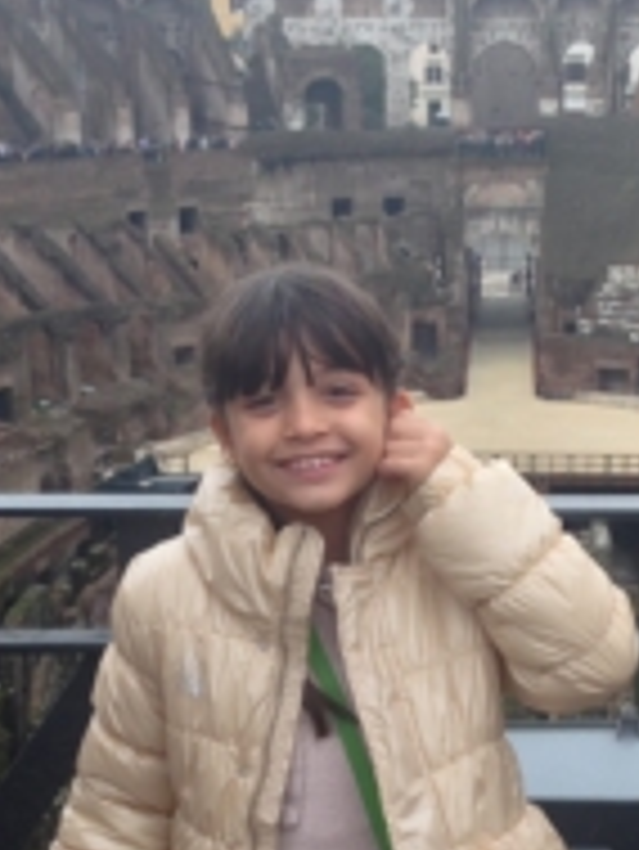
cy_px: 715
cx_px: 448
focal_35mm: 83
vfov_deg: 23.1
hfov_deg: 17.7
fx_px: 2041
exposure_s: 1/153
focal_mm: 4.12
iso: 50
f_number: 2.4
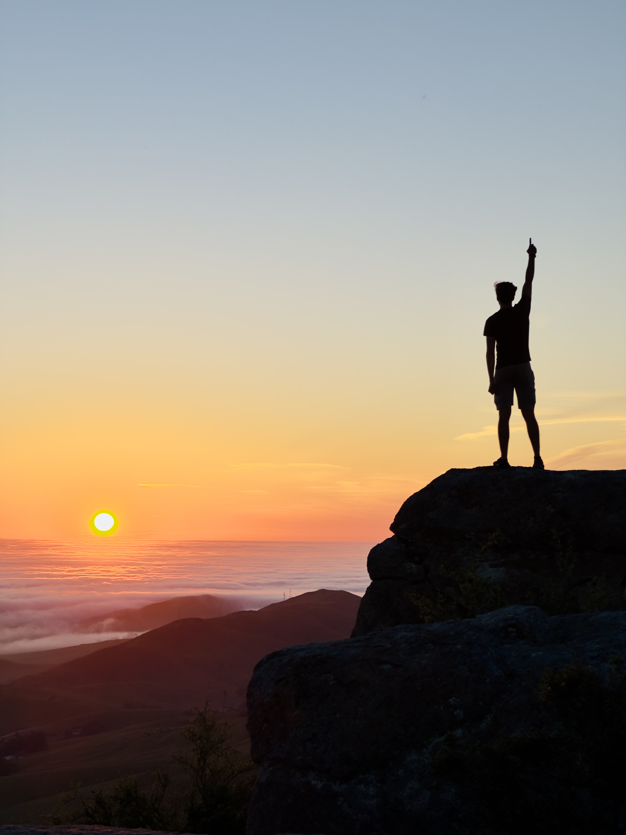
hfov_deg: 19.1
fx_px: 1857
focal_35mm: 77
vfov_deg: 25.3
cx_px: 313
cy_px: 418
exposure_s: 1/369
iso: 25
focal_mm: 9
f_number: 2.8
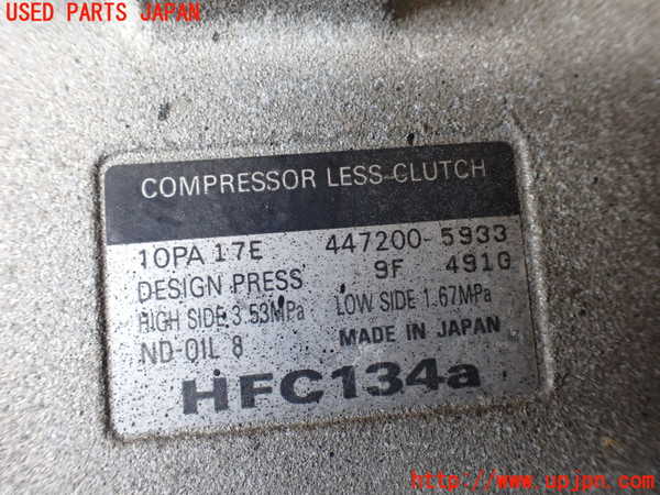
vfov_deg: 46.8
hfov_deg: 60.0
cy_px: 248
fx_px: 572
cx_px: 330
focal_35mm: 30
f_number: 2.3
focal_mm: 5.4
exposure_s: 1/125
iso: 320
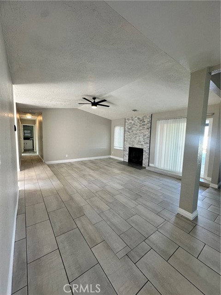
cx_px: 110
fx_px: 119
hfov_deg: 85.7
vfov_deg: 102.1
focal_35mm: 14
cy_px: 148
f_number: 2.2
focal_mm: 2.22
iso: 125
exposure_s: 1/120
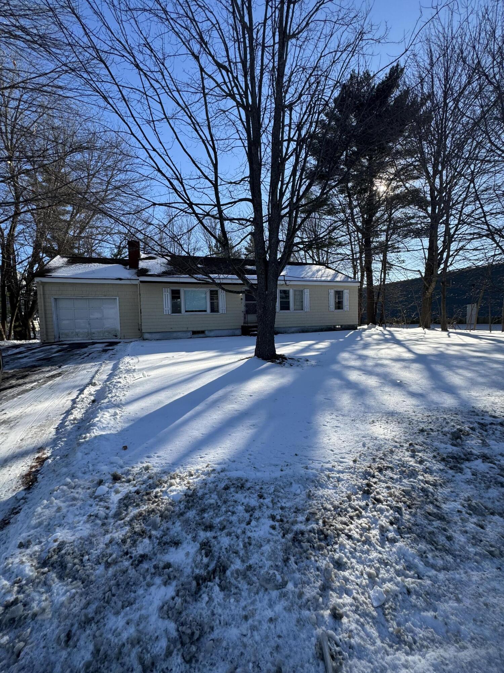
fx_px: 272
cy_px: 336
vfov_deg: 102.1
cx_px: 252
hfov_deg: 85.7
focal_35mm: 14
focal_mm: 2.22
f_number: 2.2
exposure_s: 1/1449
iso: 50
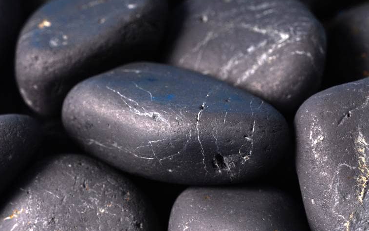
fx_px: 935
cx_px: 184
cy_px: 113
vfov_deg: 14.1
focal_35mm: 93
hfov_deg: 22.3
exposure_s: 1/200
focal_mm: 60
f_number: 9
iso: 320
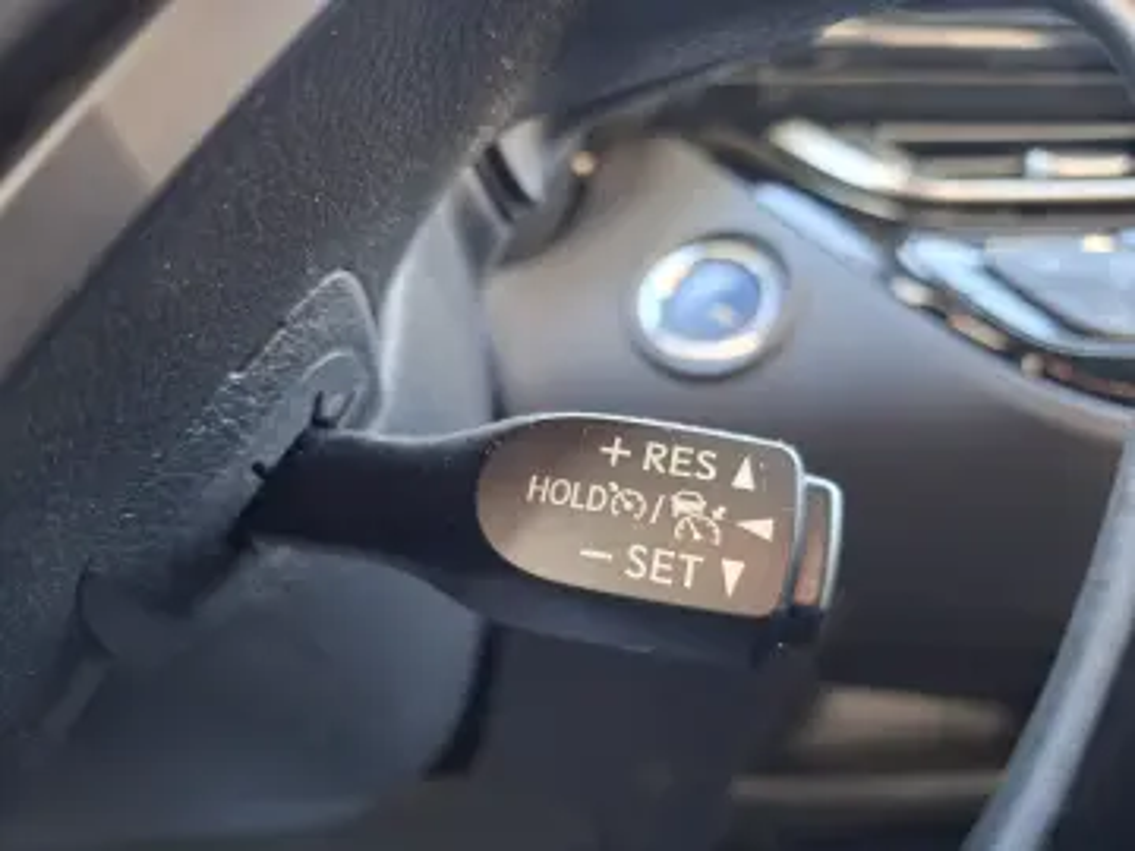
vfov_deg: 54.9
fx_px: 820
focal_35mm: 25
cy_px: 426
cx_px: 568
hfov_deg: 69.4
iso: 320
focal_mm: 4.69
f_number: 1.8
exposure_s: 1/50
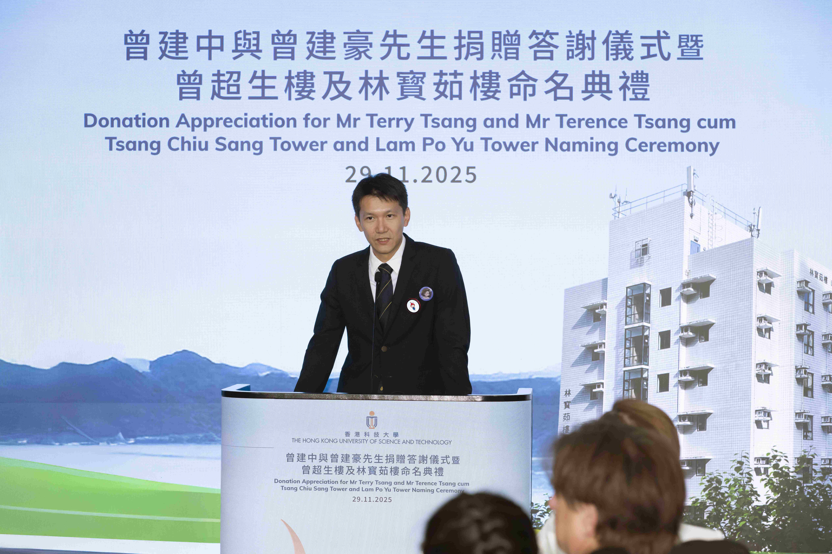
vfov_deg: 12.5
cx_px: 416
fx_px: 2542
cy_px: 277
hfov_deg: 18.6
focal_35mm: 110
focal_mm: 110
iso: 2000
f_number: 5.6
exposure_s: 1/200
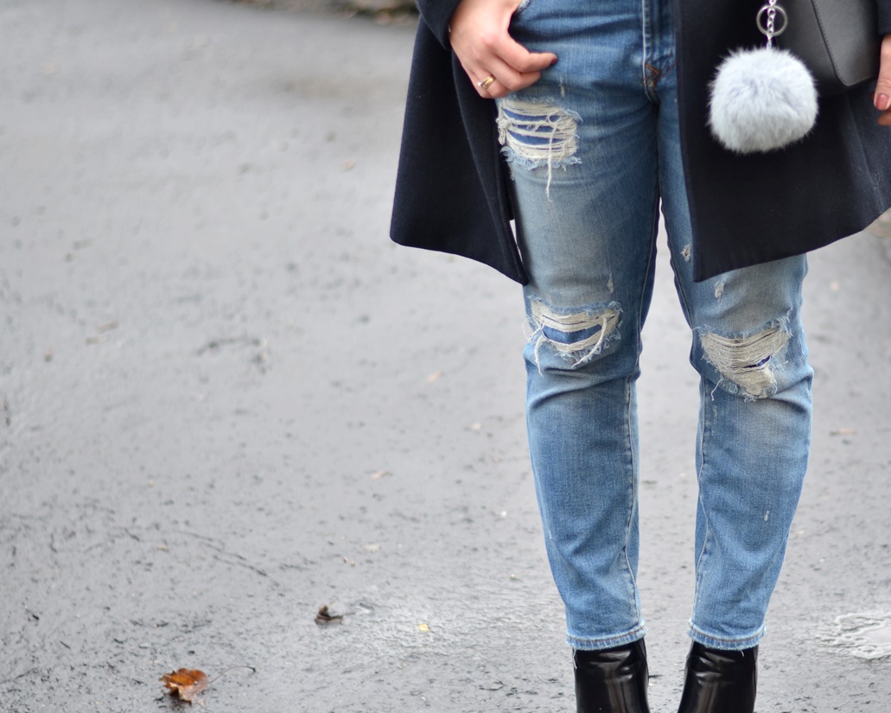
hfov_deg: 17.5
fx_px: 2875
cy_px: 391
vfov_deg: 14.1
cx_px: 648
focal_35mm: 109
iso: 160
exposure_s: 1/400
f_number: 1.8
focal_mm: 50
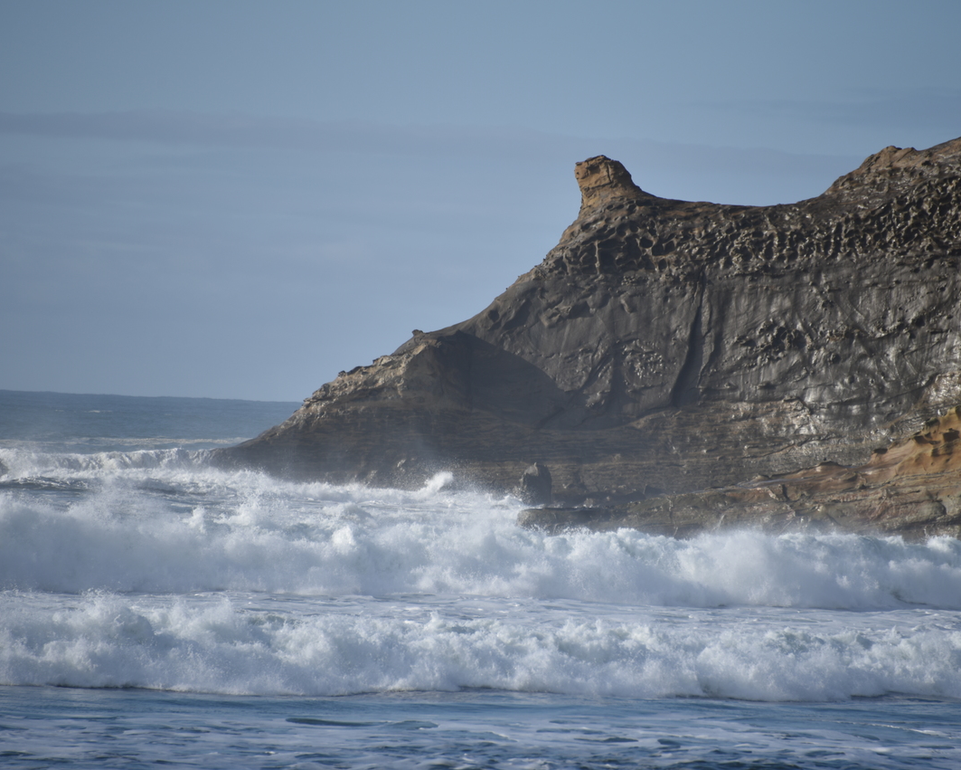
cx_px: 519
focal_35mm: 339
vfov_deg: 4.6
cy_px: 385
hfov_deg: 5.7
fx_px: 9644
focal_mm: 300
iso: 100
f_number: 5.6
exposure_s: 1/640
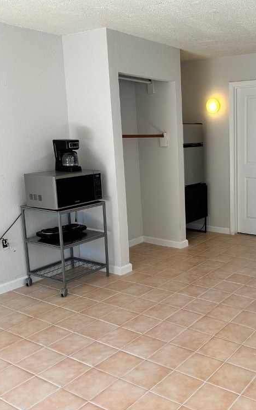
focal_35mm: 35
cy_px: 199
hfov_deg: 34.5
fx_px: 391
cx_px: 224
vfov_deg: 55.3
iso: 64
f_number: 1.78
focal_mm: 6.86
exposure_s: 1/120
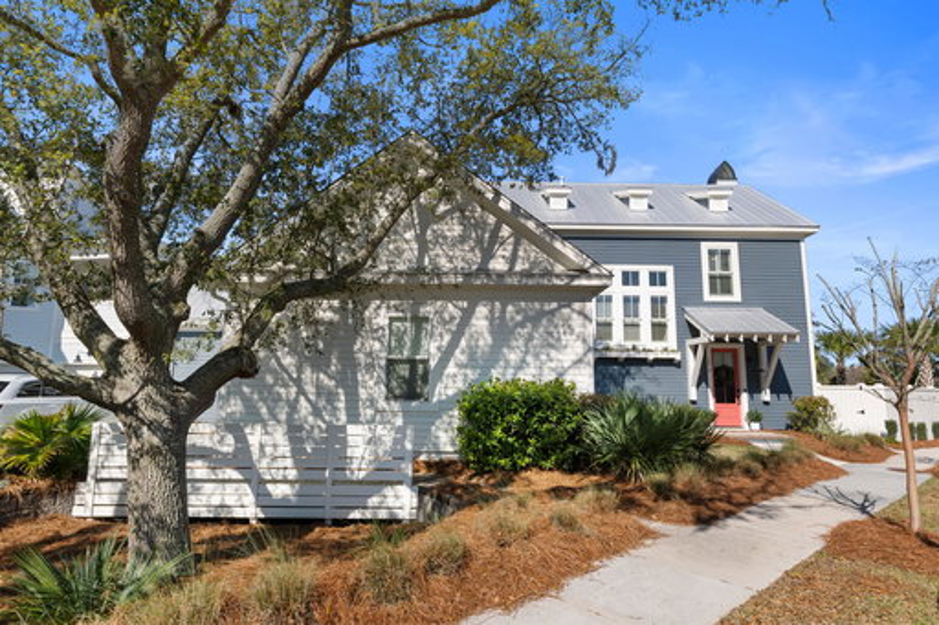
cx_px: 470
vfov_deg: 63.2
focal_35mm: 20
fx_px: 508
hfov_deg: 85.4
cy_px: 312
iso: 100
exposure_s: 1/50
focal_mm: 13
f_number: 9
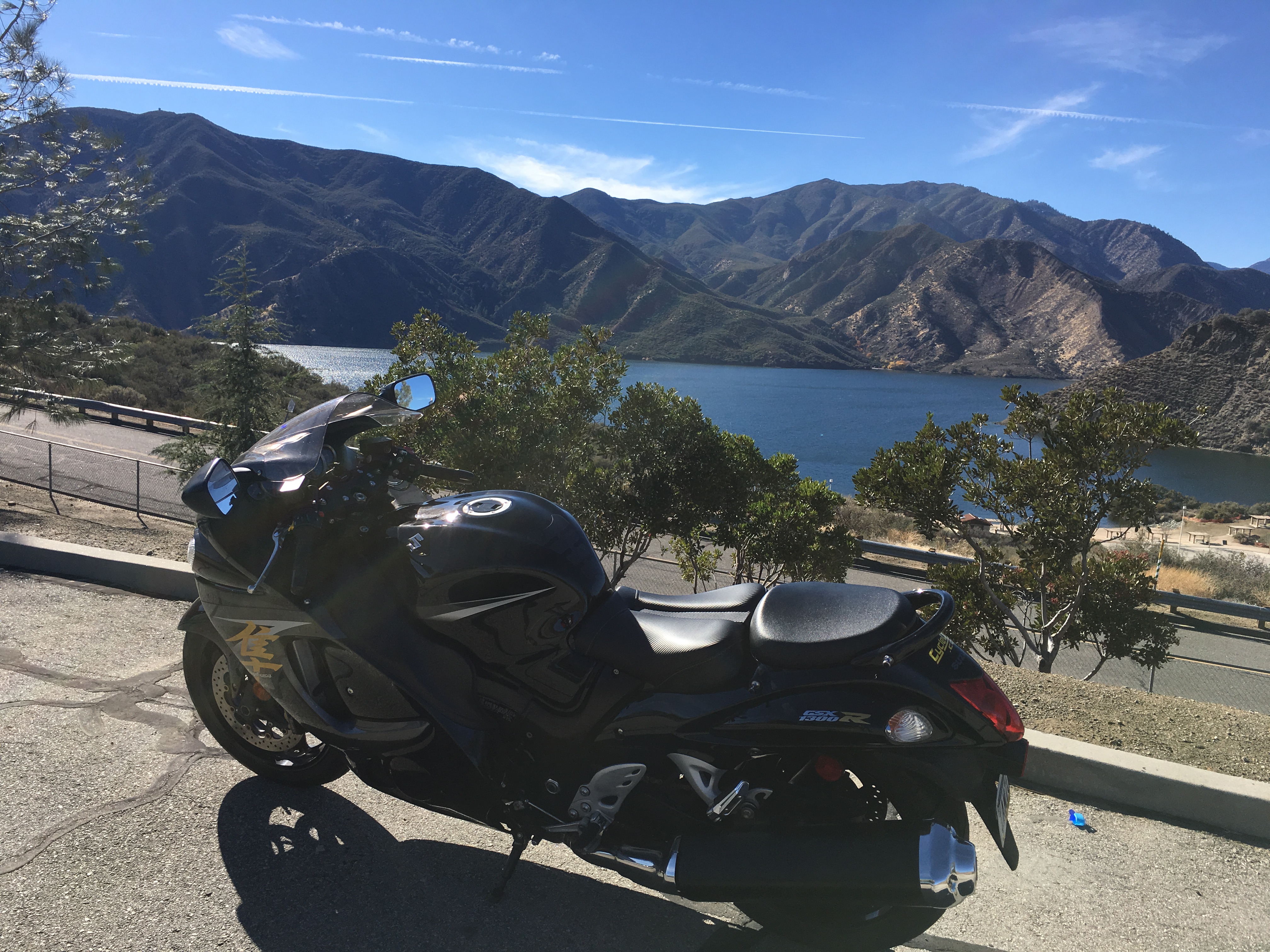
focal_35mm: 29
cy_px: 476
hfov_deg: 61.7
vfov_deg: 48.2
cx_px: 635
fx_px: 1064
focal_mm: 4.15
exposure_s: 1/1789
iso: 25
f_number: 2.2
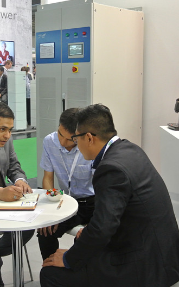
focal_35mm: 51
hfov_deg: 25.3
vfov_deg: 39.6
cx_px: 71
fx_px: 398
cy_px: 142
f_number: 3.8
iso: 800
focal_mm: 12.5
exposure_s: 1/100
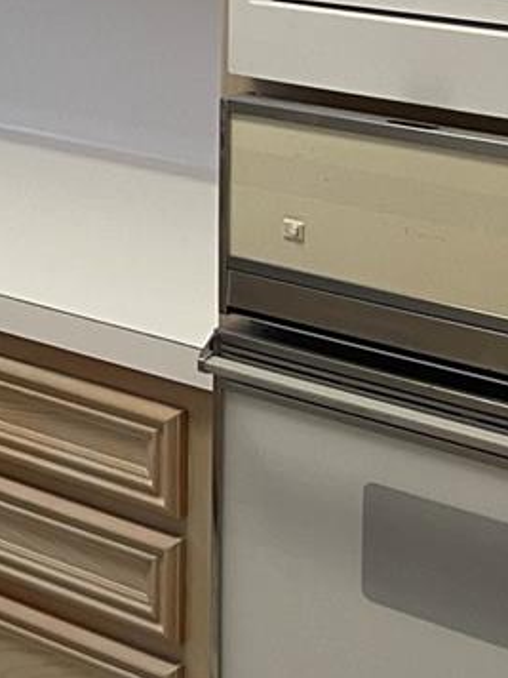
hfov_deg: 12.8
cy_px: -78
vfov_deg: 17.6
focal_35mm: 108
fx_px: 2113
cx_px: -310
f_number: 1.6
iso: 100
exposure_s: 1/60
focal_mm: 5.1
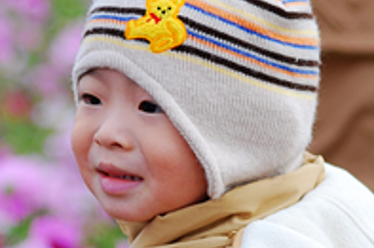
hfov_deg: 4.3
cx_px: 2
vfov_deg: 2.8
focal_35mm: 482
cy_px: 293
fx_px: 4998
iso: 100
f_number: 3.2
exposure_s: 1/250
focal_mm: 105
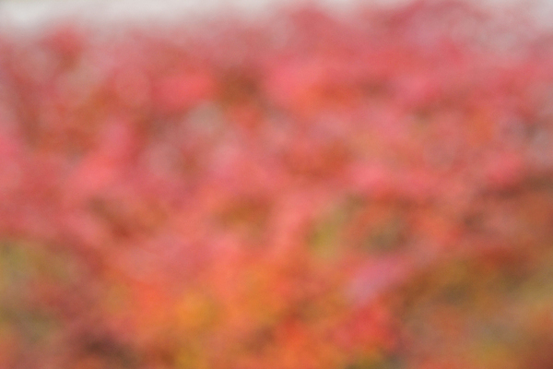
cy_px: 184
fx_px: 553
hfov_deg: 53.1
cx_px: 276
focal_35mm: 36
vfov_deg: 36.9
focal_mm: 24
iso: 100
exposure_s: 1/160
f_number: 5
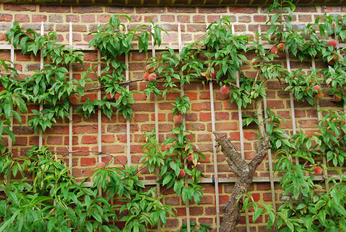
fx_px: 419
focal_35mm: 44
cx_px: 173
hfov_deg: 44.9
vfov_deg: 30.9
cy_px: 116
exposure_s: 1/15
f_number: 8
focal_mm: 29
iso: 100
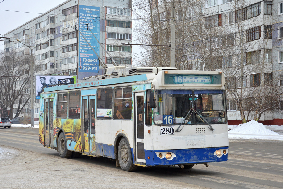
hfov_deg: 31.9
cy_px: 94
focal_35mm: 63
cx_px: 142
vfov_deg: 21.6
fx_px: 495
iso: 200
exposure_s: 1/320
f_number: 6.3
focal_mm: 42
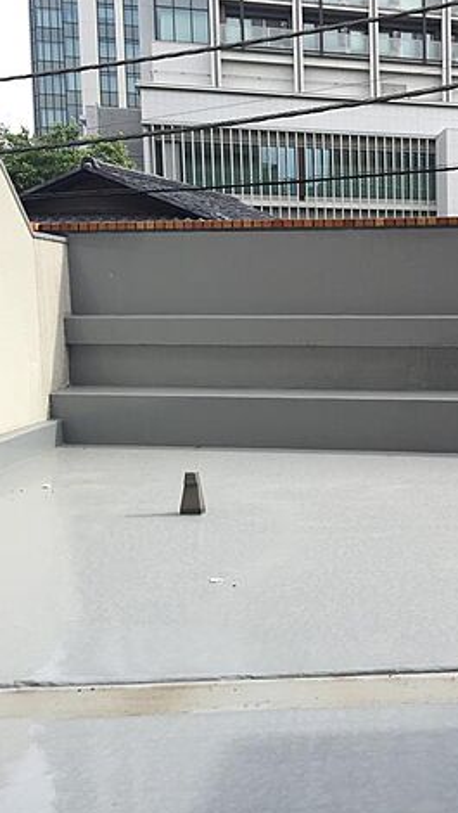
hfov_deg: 25.6
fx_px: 927
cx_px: 512
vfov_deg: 47.3
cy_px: 406
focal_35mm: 43
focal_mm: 4.15
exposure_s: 1/618
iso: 32
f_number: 2.2
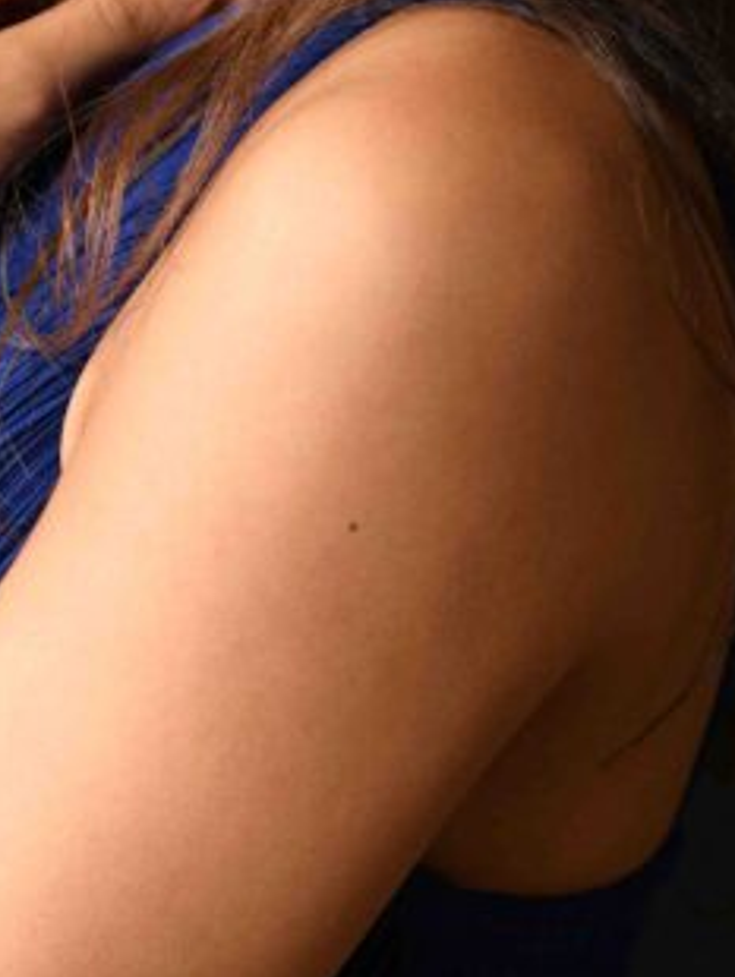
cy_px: 82
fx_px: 9414
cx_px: 207
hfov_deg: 4.5
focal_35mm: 333
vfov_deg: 5.9
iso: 100
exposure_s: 1/200
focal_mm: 105
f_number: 3.2
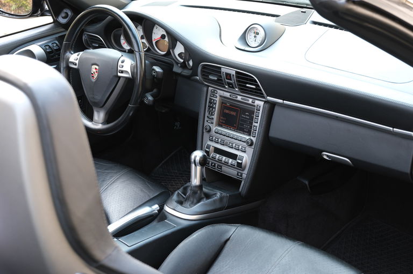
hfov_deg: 34.0
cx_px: 206
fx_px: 676
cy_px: 137
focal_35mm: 59
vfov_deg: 23.0
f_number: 4.2
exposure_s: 1/58
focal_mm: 39.6
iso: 500
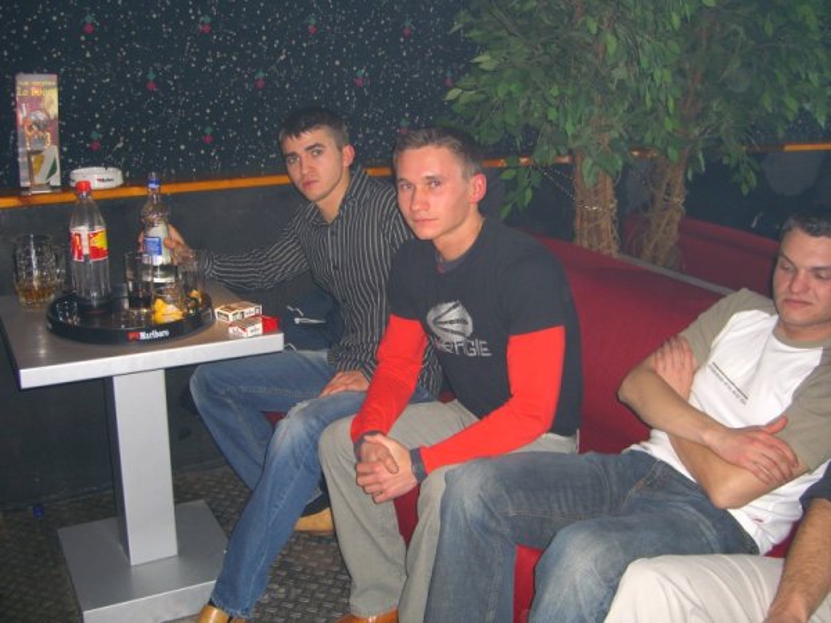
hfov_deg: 49.0
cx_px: 416
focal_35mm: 38
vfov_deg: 37.7
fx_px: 912
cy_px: 312
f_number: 2.8
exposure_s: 1/60
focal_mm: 7.9
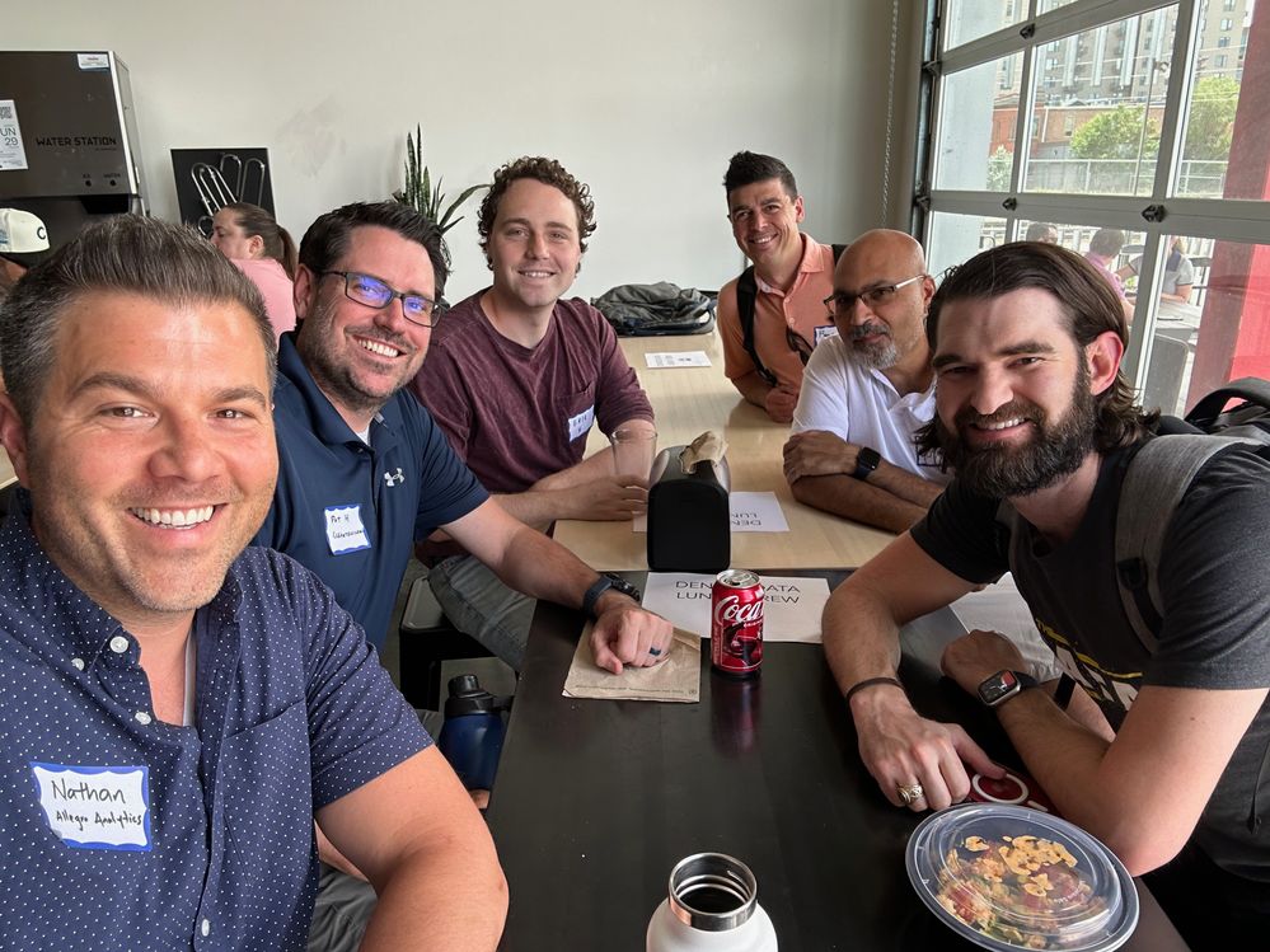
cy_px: 476
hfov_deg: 73.9
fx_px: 844
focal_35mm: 23
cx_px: 635
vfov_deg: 58.9
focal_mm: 2.69
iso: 32
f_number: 1.9
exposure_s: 1/121
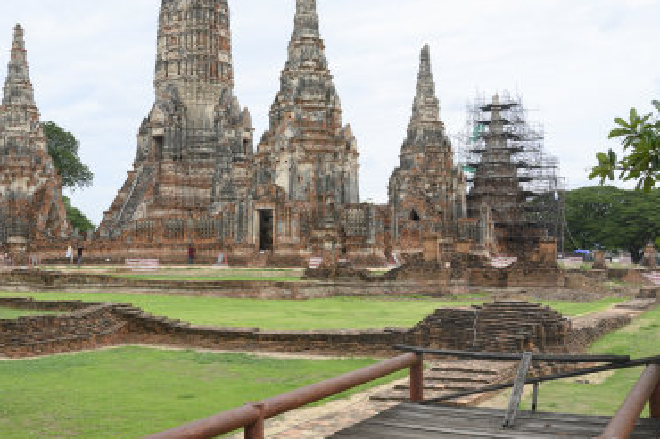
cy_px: 238
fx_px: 879
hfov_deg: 40.8
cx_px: 244
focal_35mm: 48
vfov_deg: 28.0
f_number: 9
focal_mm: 29
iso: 160
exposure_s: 1/160
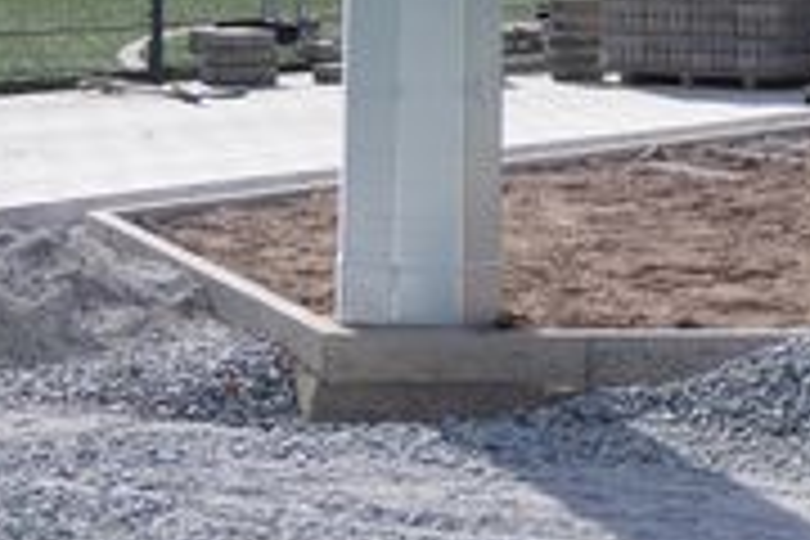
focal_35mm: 132
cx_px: 1485
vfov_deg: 10.3
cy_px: 36
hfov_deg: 13.8
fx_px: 2970
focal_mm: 33
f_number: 2.8
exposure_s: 1/2000
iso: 100
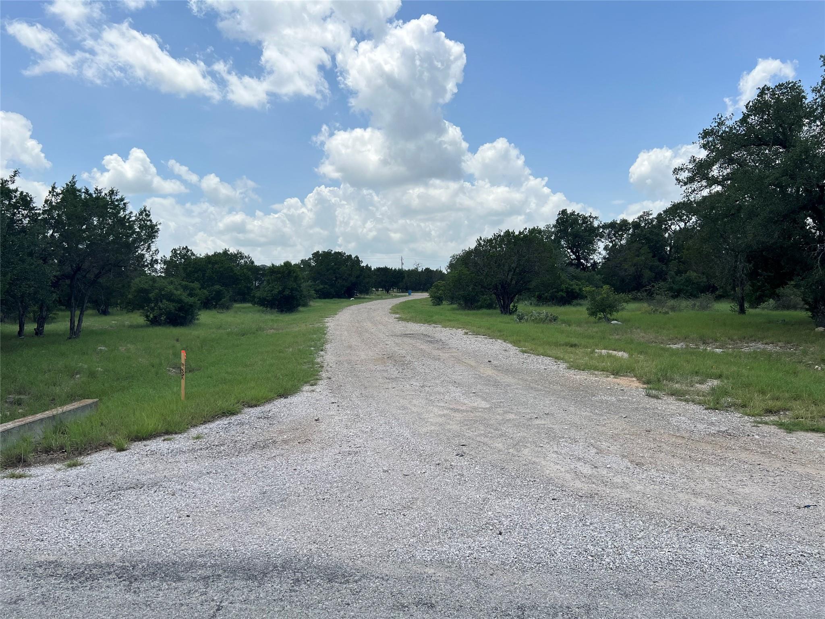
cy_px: 310
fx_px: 620
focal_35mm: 26
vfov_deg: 53.1
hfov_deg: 67.3
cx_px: 412
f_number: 1.5
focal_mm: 5.7
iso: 50
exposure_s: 1/5587
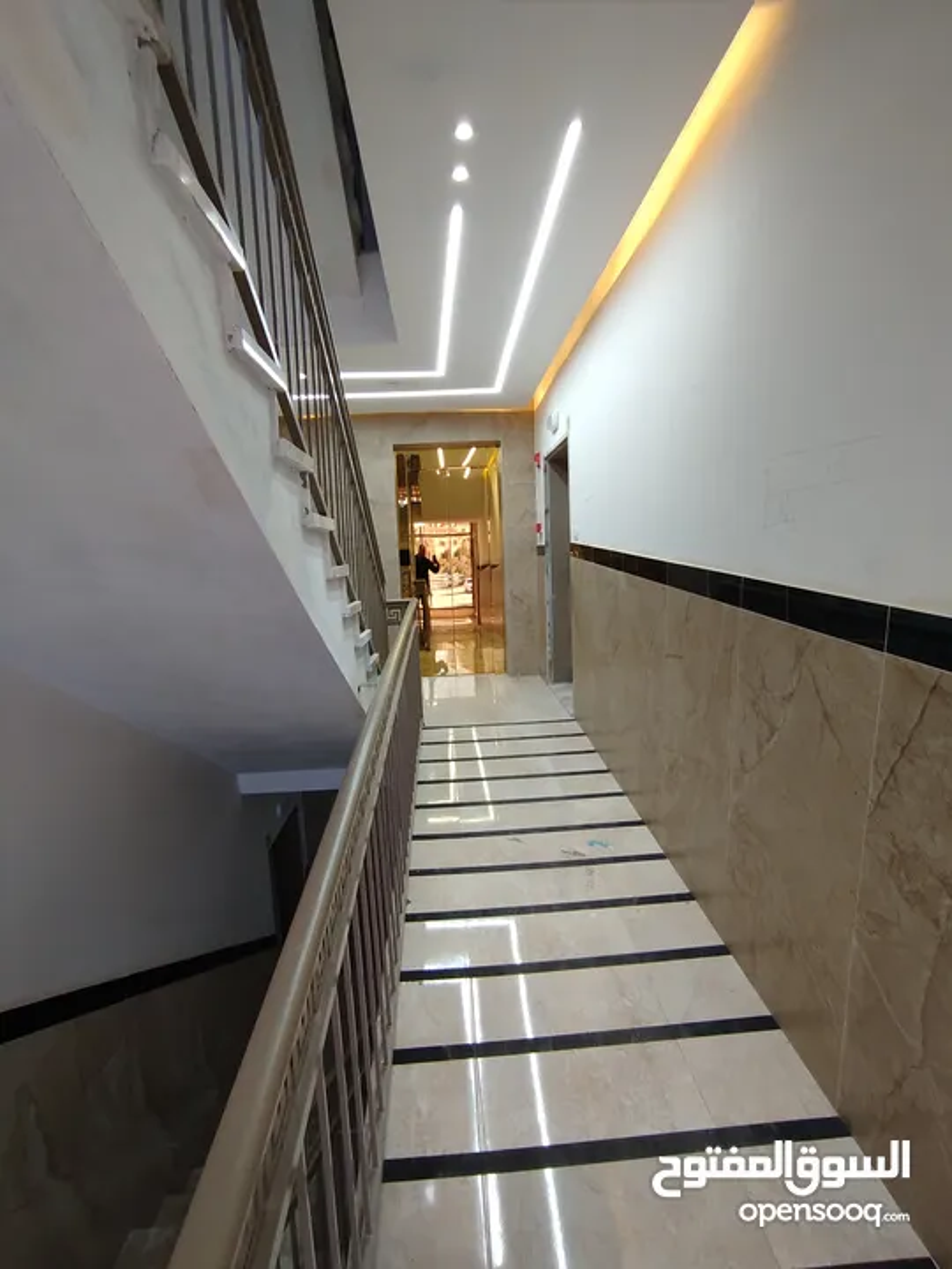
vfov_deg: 98.2
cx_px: 476
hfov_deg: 81.7
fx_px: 550
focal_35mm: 15
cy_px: 634
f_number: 2.2
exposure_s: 1/50
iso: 64
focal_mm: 1.65
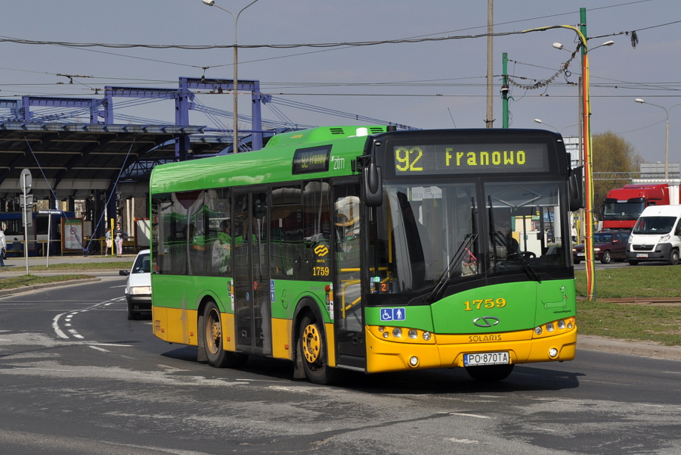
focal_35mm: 92
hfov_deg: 22.2
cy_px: 205
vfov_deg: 14.9
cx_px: 363
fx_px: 1732
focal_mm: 55
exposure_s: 1/500
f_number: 13
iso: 200
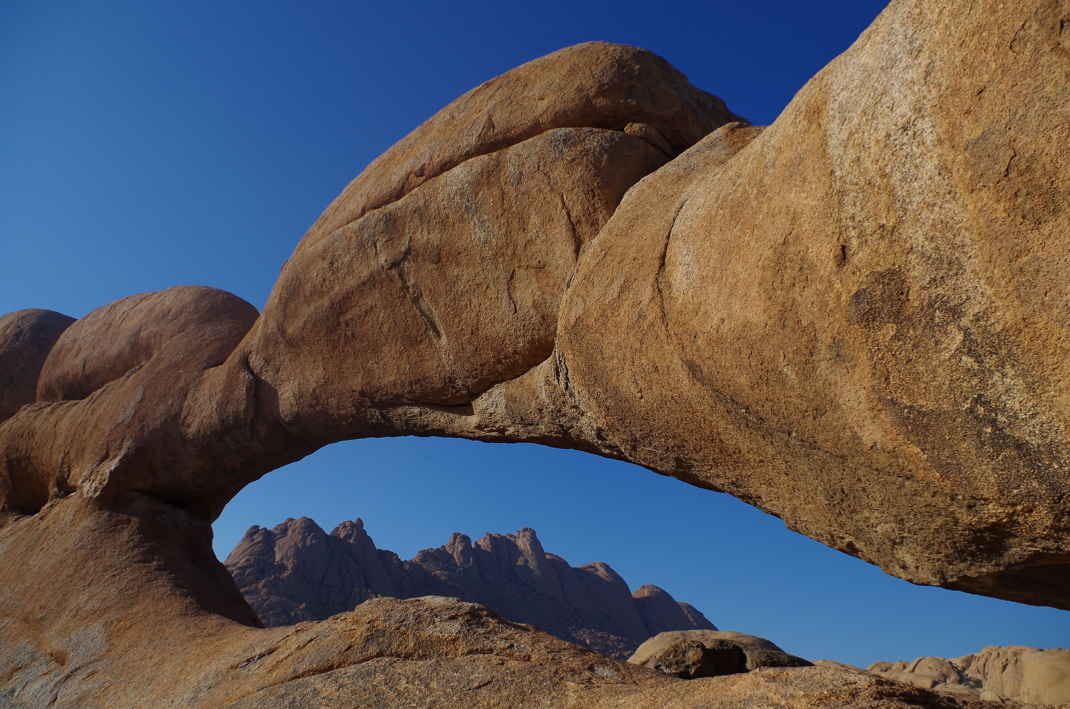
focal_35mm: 27
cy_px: 354
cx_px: 535
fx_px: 801
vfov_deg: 47.7
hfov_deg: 67.5
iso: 100
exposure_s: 1/400
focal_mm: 18
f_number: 7.1
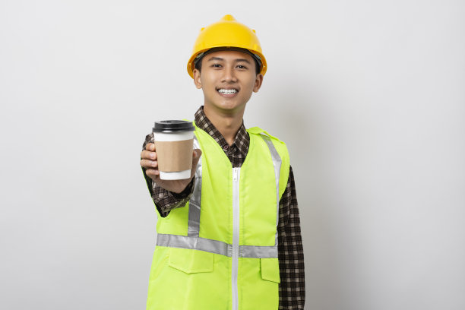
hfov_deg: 27.0
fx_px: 969
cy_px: 155
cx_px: 232
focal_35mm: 75
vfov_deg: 18.2
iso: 100
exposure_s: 1/160
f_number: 9
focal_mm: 50
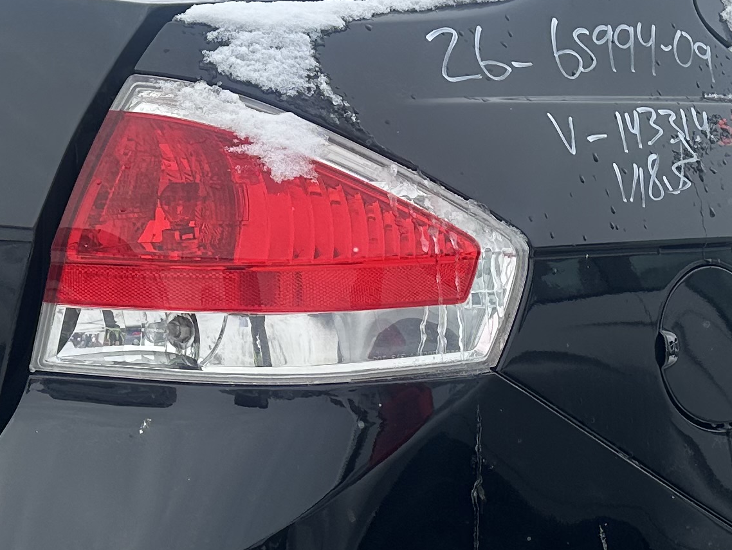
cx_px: 376
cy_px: 469
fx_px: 1798
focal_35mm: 85
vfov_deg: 17.2
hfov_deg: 23.0
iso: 80
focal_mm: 6.86
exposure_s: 1/2967
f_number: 1.78
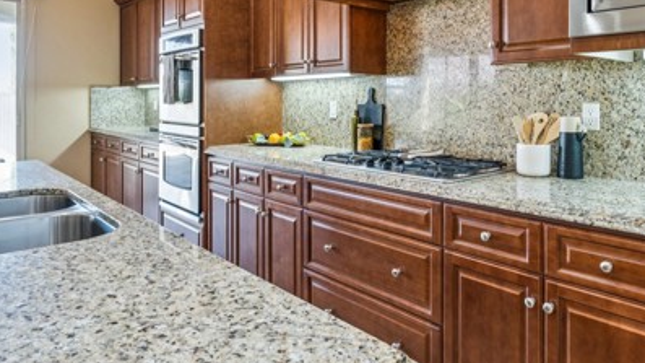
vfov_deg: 40.6
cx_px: 380
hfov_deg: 67.7
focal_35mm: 28
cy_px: 96
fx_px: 476
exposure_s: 1.3
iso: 100
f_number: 13
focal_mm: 16.5
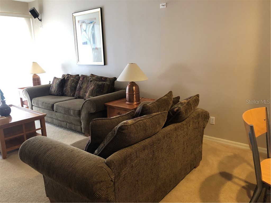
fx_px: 219
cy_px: 102
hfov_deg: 63.4
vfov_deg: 49.7
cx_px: 136
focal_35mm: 28
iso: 80
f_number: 1.8
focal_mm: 3.99
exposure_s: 1/15
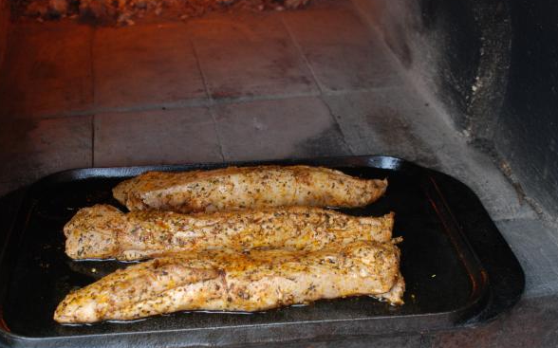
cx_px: 253
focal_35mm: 50
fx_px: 760
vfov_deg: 25.6
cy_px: 240
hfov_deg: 40.3
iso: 400
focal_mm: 24
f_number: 4
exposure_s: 1/60
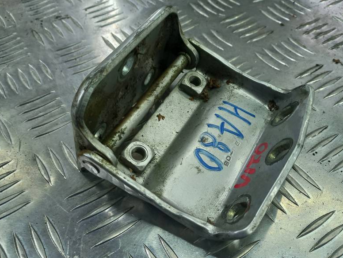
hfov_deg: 55.3
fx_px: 327
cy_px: 149
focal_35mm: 33
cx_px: 187
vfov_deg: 42.8
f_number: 1.8
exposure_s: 1/50
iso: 32
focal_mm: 4.6
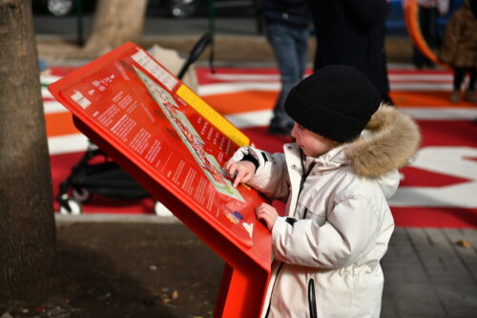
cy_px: 159
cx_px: 238
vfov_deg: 19.4
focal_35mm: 70
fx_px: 927
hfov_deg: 28.9
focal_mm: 70
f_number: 3.2
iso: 200
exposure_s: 1/2000
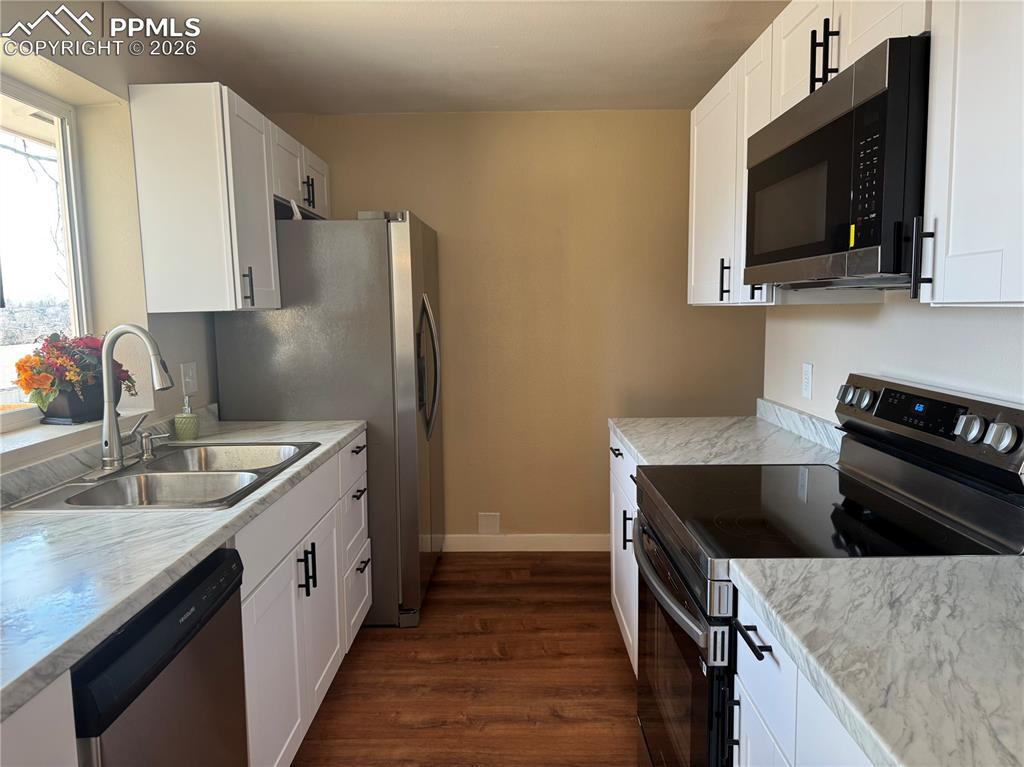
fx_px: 710
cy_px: 384
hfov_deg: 71.6
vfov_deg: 56.8
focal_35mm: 24
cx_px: 512
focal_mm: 6.76
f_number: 1.78
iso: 125
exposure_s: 1/120
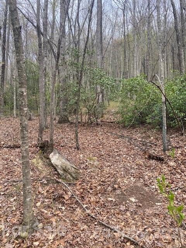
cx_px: 93
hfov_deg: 53.1
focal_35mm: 26
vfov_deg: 67.3
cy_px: 124
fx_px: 186
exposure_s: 1/504
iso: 32
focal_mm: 4.25
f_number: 1.8
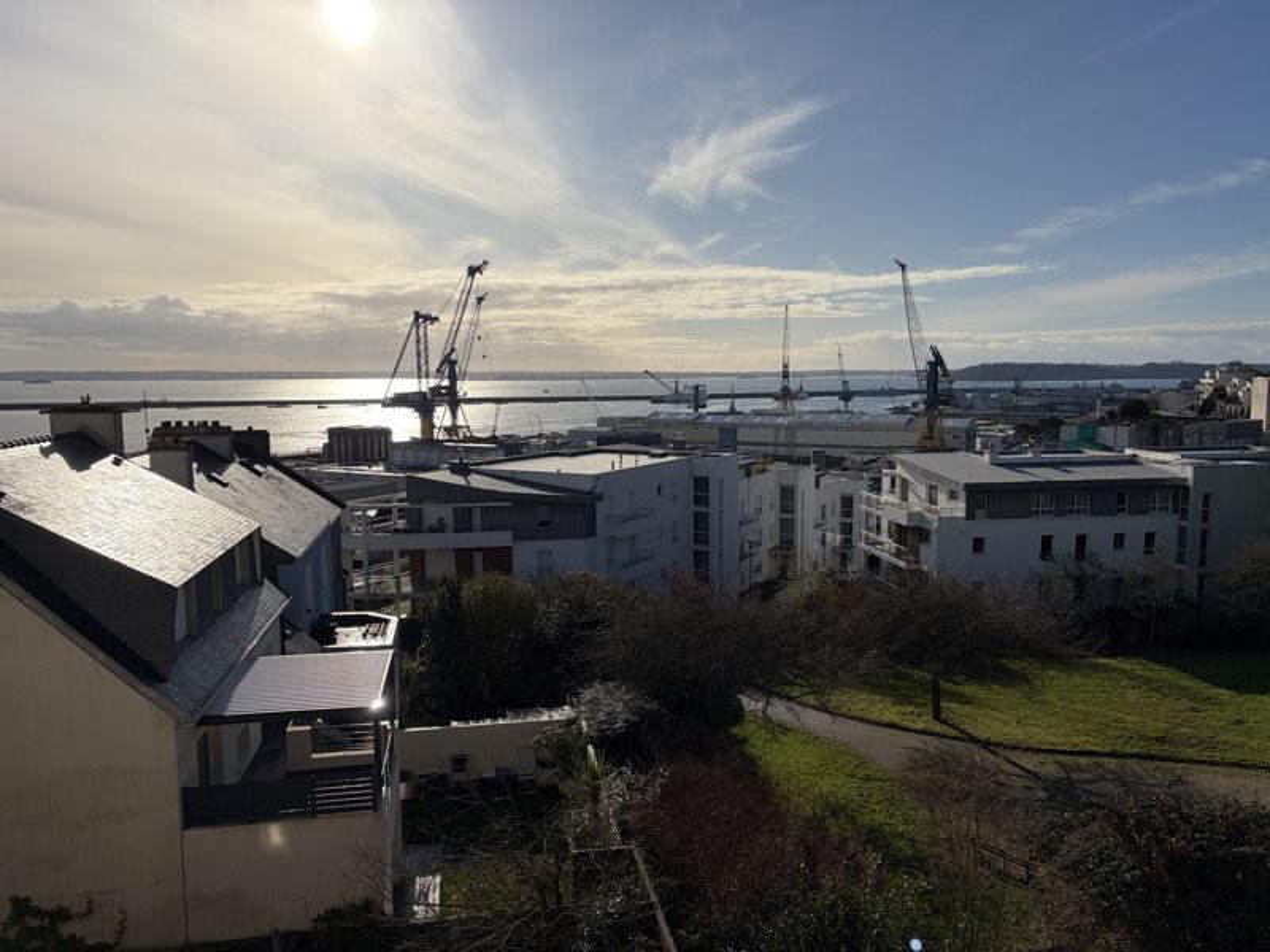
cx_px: 635
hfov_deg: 67.3
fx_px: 954
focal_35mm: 26
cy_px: 476
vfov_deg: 53.1
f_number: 1.6
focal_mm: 5.96
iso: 50
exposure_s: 1/14493
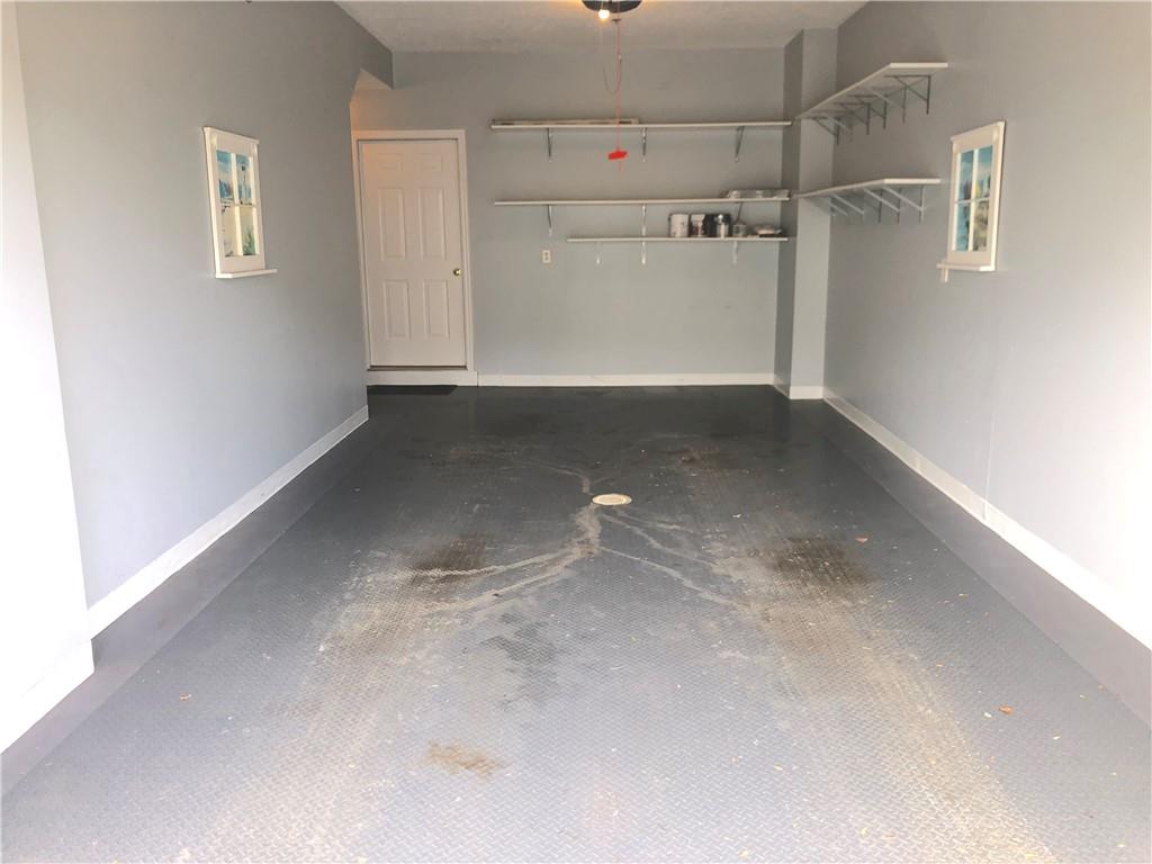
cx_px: 576
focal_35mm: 28
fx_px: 932
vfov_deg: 49.7
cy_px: 432
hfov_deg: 63.4
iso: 50
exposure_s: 1/120
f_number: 1.8
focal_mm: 4
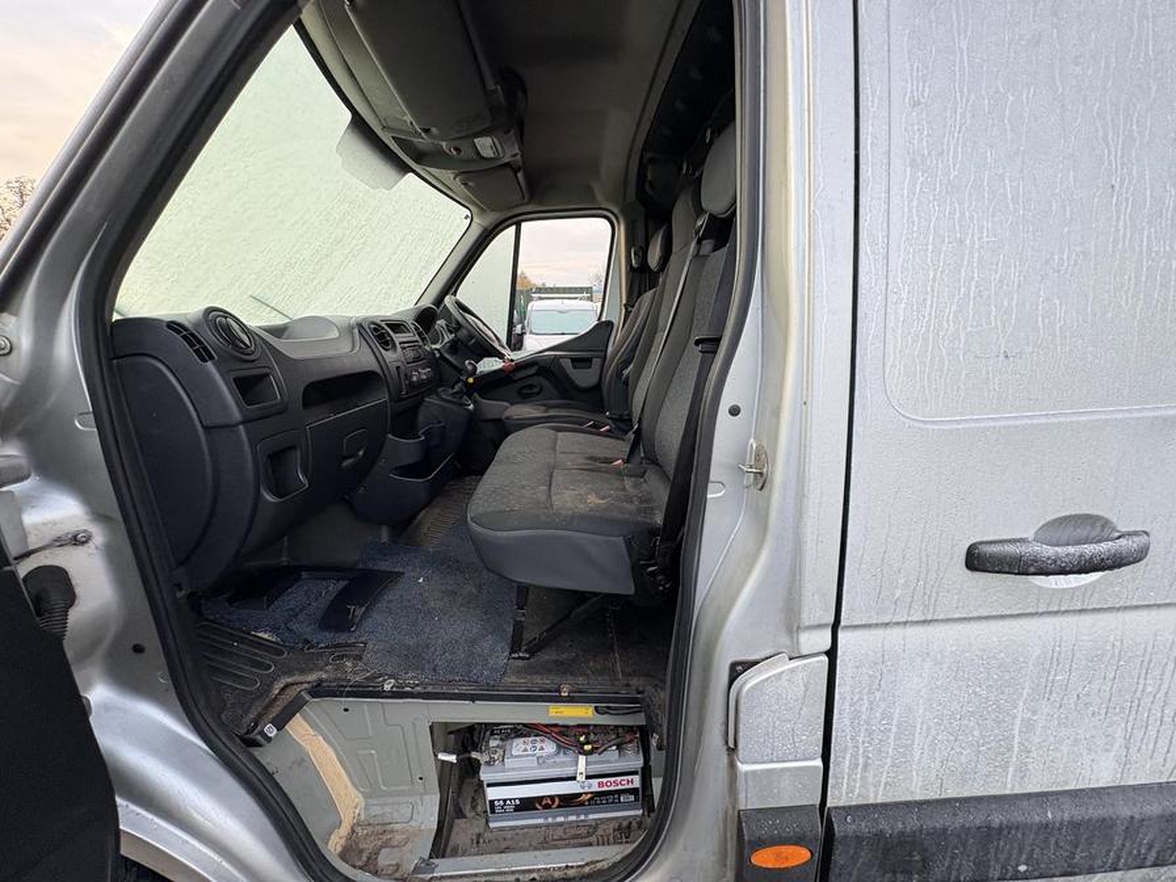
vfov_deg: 85.7
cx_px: 588
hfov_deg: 102.1
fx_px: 476
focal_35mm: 14
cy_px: 441
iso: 160
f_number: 2.2
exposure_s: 1/99
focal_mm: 2.22
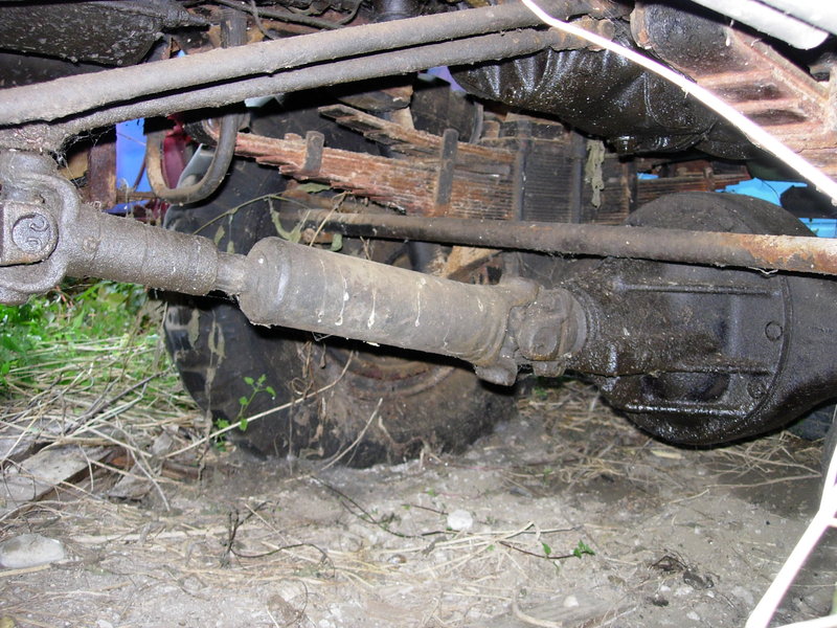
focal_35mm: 38
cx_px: 418
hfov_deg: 49.0
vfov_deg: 37.7
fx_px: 919
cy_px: 314
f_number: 2.8
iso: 89
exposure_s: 1/71.8
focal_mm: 7.8
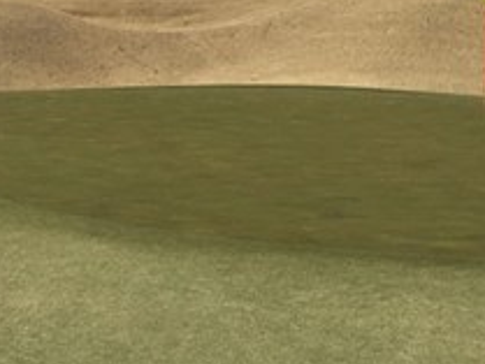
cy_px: 49
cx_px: 9
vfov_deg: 10.4
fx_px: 1991
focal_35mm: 142
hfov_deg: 13.7
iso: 25
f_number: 2.2
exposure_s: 1/2137
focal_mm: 4.15
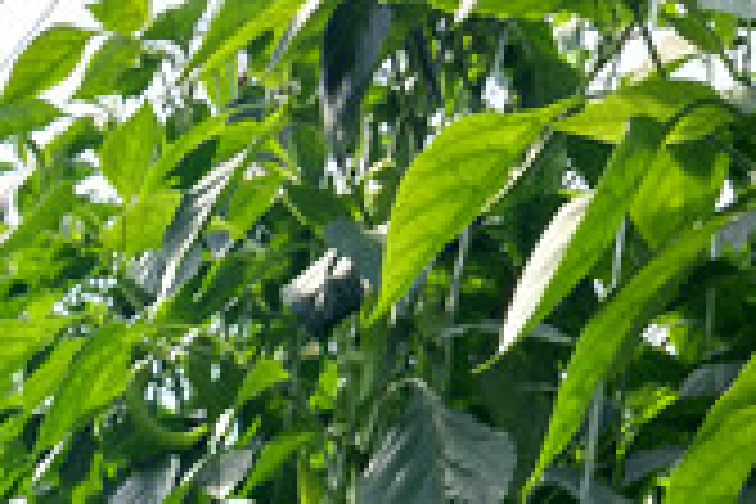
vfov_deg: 14.5
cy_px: 720
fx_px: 1869
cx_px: -18
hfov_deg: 21.9
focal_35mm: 89
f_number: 1.8
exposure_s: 1/1654
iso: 146
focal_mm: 3.95
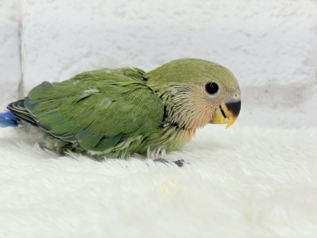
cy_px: 119
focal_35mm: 52
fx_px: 476
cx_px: 158
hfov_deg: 36.8
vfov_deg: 28.0
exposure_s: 1/100
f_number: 1.6
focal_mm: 5.96
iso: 100
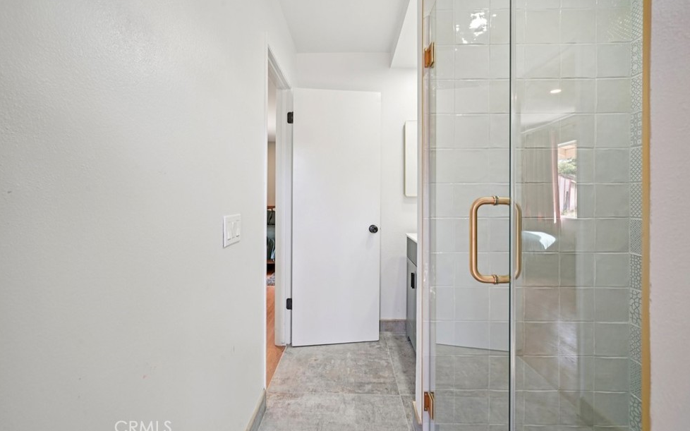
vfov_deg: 71.1
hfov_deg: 97.8
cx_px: 343
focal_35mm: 16
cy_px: 197
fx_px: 301
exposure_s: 1/13
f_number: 10
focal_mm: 15
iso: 400
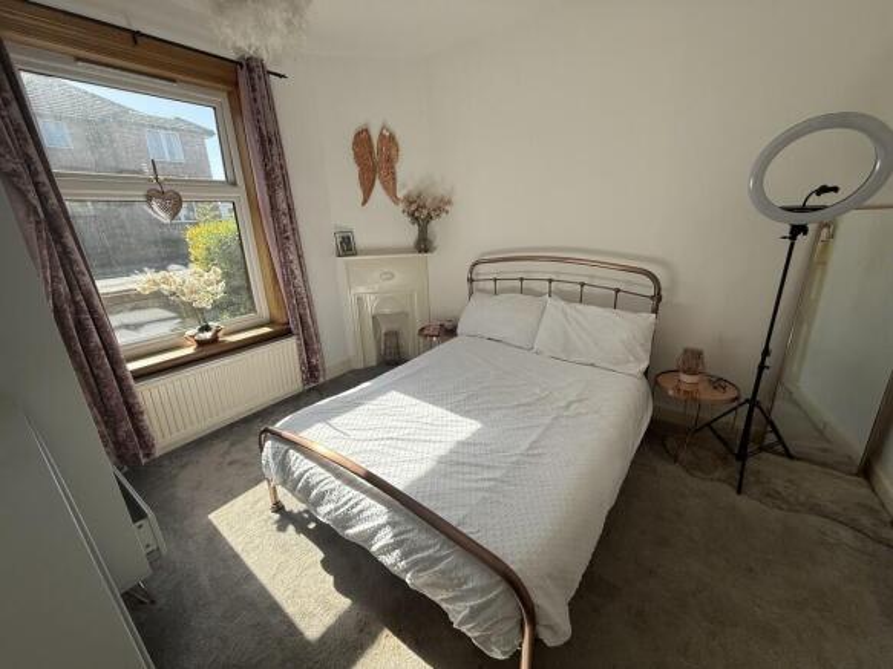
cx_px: 446
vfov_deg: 85.7
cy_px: 334
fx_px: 361
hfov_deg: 102.1
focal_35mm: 14
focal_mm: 2.22
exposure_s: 1/734
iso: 64
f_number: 2.2
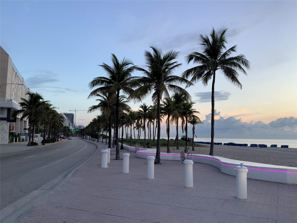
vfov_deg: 48.2
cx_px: 148
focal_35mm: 29
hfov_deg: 61.7
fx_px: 249
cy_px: 112
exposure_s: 1/120
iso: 25
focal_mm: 3
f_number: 1.8
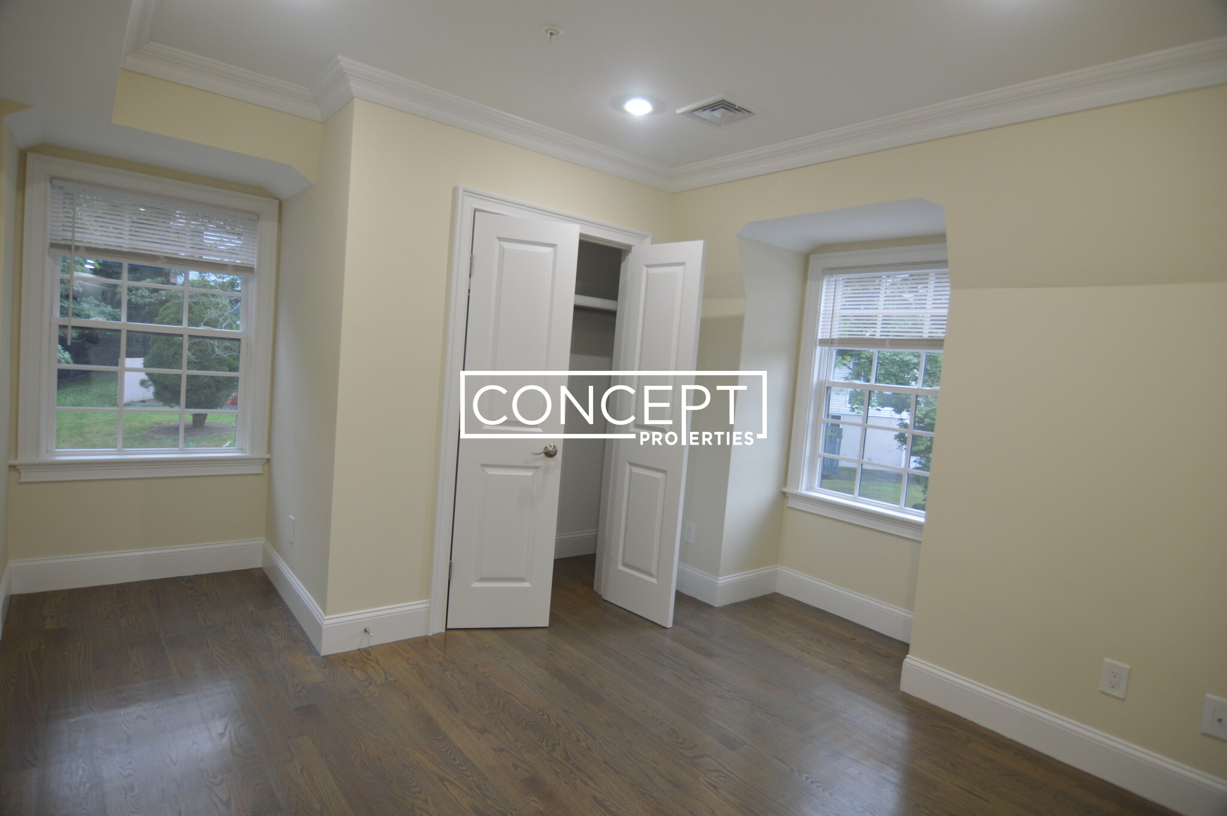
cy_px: 408
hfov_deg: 90.0
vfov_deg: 67.3
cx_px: 614
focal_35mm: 18
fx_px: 613
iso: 400
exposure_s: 1/60
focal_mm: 12
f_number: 4
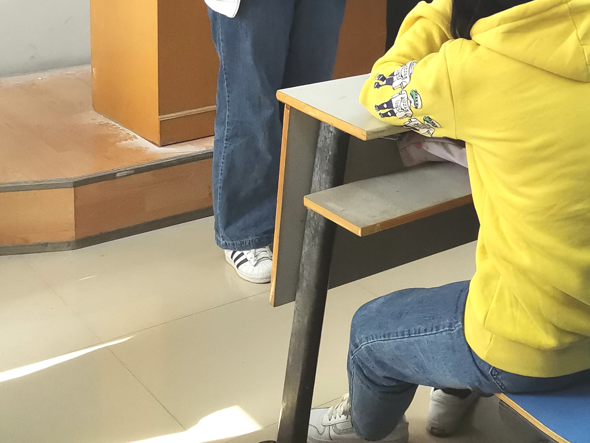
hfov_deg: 27.5
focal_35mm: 64
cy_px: -100
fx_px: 1091
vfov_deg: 21.2
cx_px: 657
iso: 125
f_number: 1.8
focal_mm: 4.75
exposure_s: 1/100
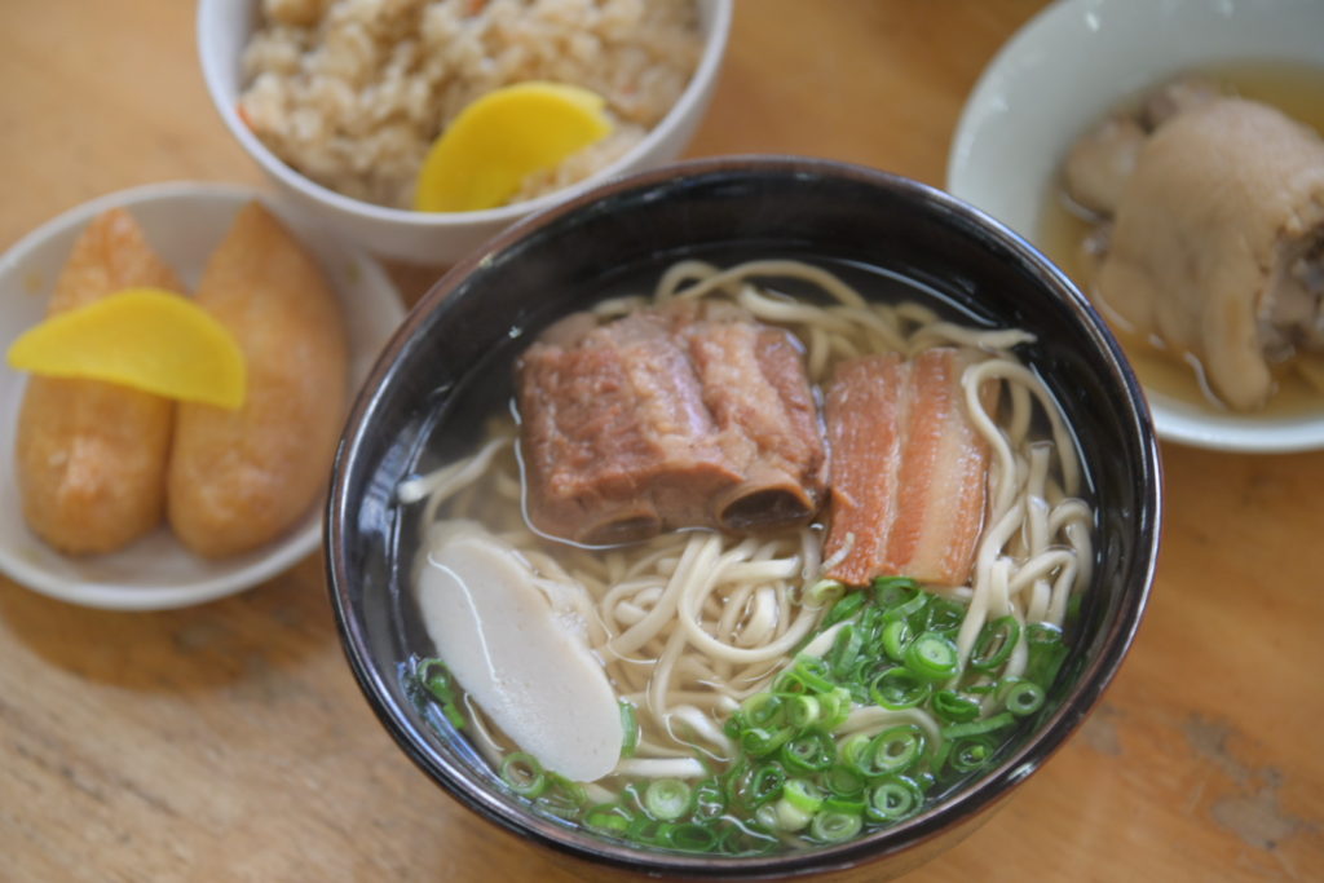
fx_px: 4414
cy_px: 442
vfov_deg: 11.4
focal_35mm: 120
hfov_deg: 17.1
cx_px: 662
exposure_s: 1/125
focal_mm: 120
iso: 800
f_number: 4
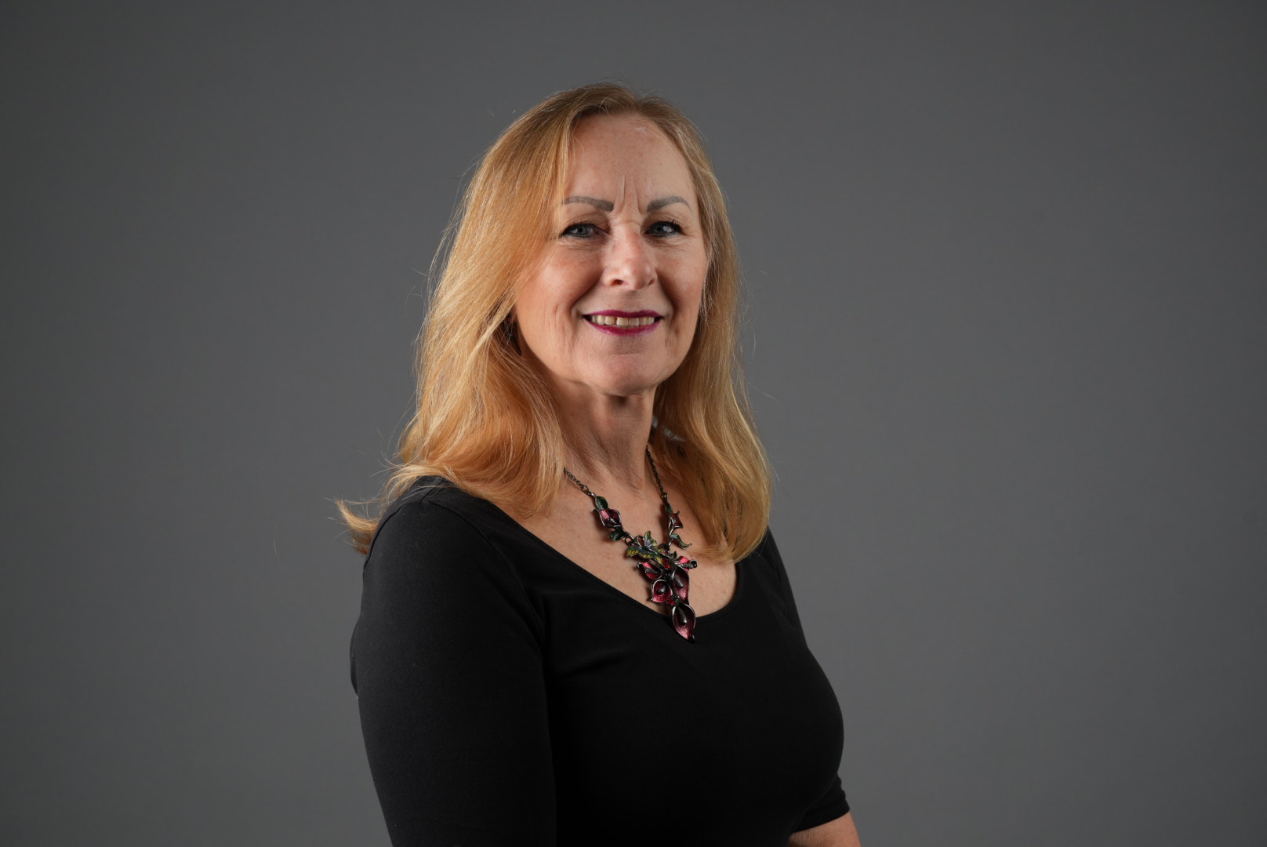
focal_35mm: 90
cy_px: 424
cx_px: 634
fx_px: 3170
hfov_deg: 22.6
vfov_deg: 15.2
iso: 500
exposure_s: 1/200
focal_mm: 90
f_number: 8
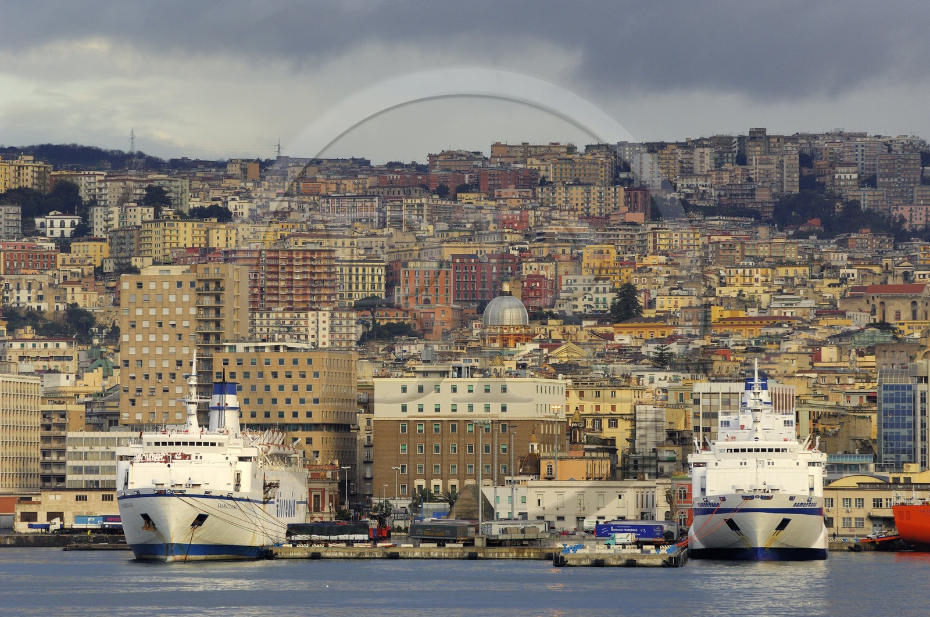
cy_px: 308
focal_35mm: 225
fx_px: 5804
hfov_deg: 9.2
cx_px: 465
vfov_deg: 6.1
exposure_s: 1/160
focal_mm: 150
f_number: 6.3
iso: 200
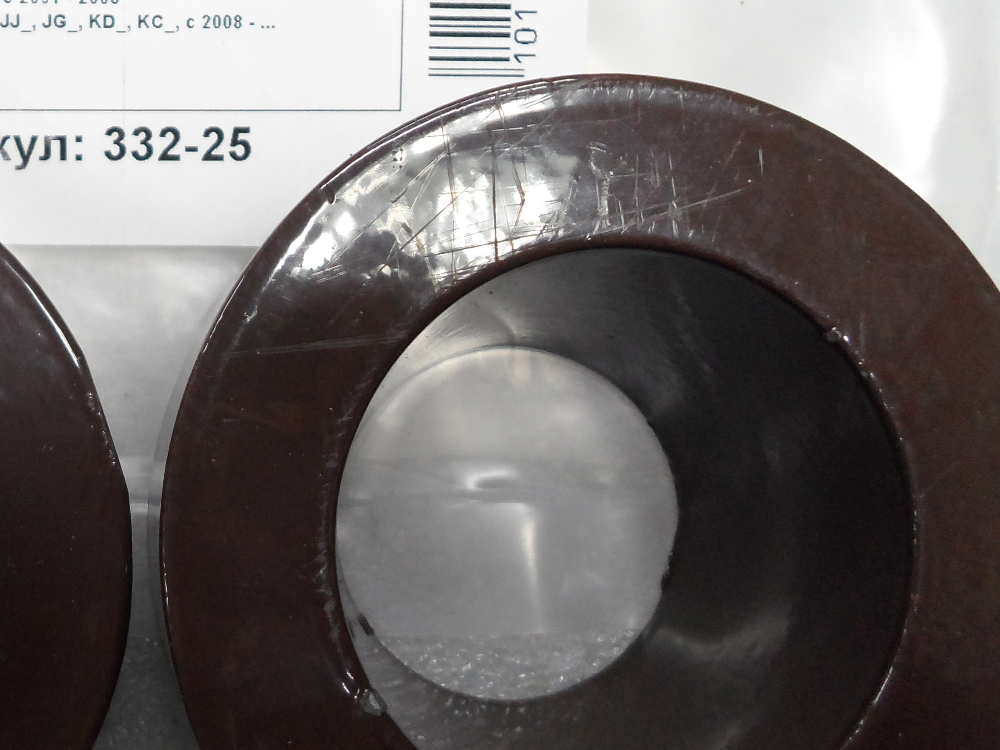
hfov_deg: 37.7
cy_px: 352
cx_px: 153
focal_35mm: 48
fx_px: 1387
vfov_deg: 30.3
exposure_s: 1/30
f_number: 2.5
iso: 240
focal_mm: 4.5
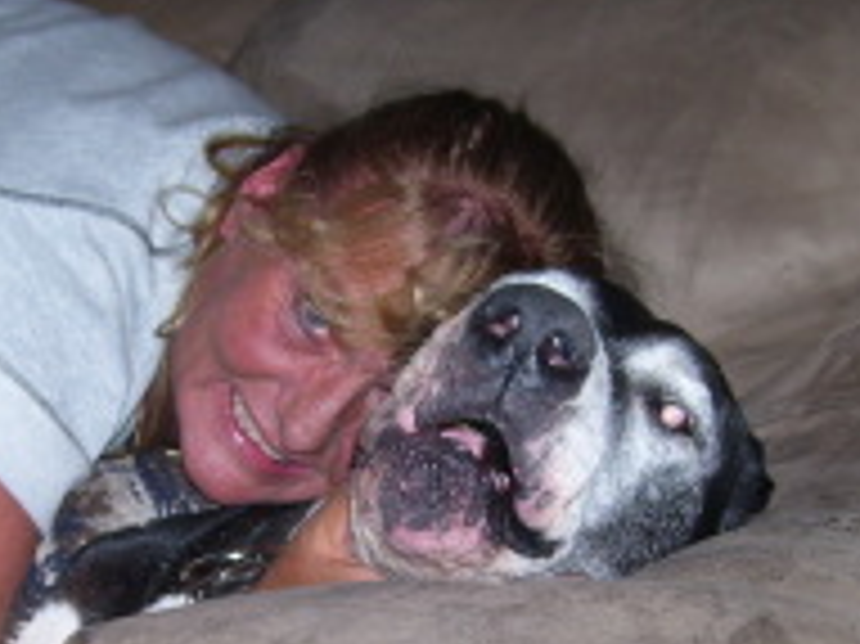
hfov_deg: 22.4
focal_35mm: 87
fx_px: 2160
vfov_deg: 16.8
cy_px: 511
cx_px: 248
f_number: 2.7
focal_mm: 6
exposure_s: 1/60
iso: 80
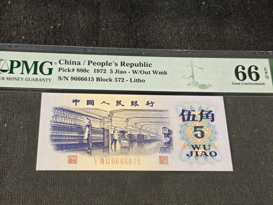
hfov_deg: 35.5
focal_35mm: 54
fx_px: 426
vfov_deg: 27.0
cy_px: 102
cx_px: 136
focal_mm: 4.94
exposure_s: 1/164
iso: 50
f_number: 1.5
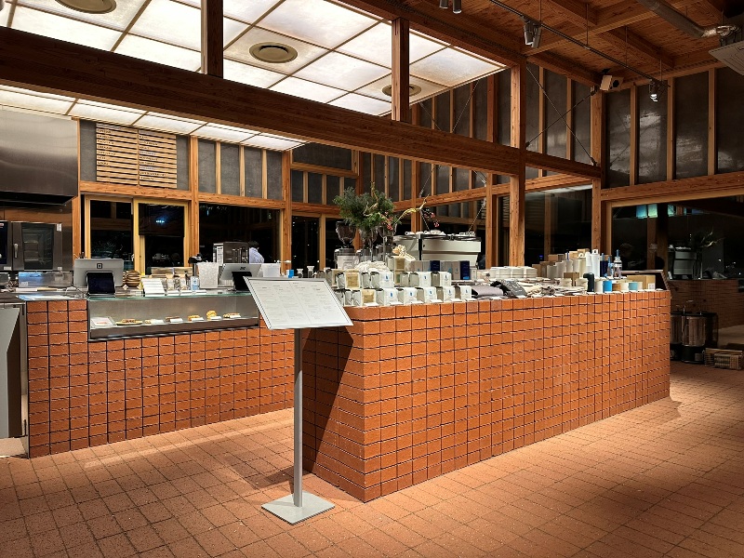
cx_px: 372
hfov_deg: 71.6
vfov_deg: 56.8
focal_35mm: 24
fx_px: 516
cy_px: 279
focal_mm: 6.86
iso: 250
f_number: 1.78
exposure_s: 1/75
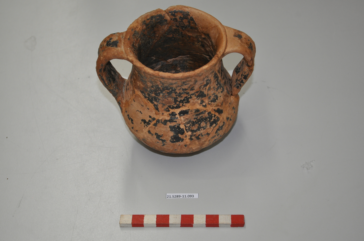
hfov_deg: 24.6
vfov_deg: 16.5
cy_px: 120
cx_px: 182
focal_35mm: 82
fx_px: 833
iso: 800
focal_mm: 55
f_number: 5.6
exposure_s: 1/100
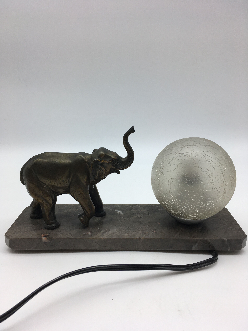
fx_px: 277
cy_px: 166
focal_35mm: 29
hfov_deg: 48.2
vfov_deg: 61.7
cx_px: 124
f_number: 2.2
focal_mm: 4.15
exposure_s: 1/255
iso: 25
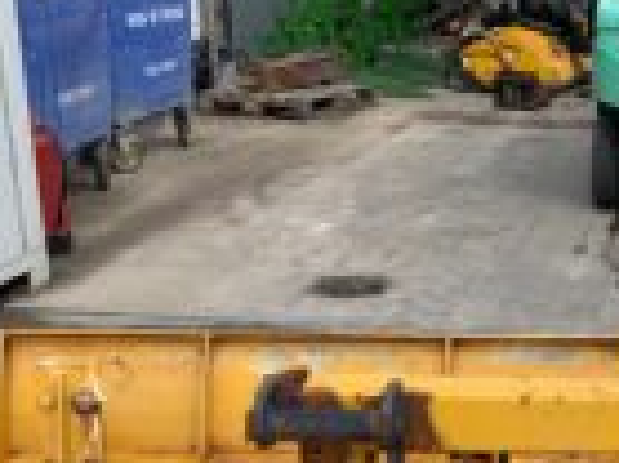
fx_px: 1340
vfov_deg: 19.3
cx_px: 695
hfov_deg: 24.2
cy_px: 405
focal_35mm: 75
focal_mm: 3
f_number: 1.8
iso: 16
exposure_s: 1/709
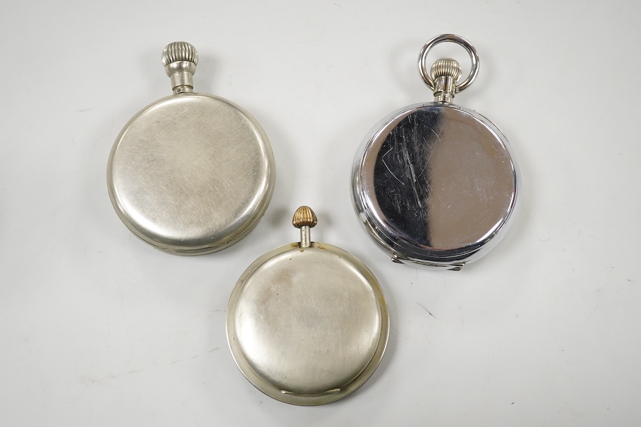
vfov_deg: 29.9
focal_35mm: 45
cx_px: 320
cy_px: 214
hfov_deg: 43.6
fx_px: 801
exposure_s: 1/500
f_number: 3.5
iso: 2500
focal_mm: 30
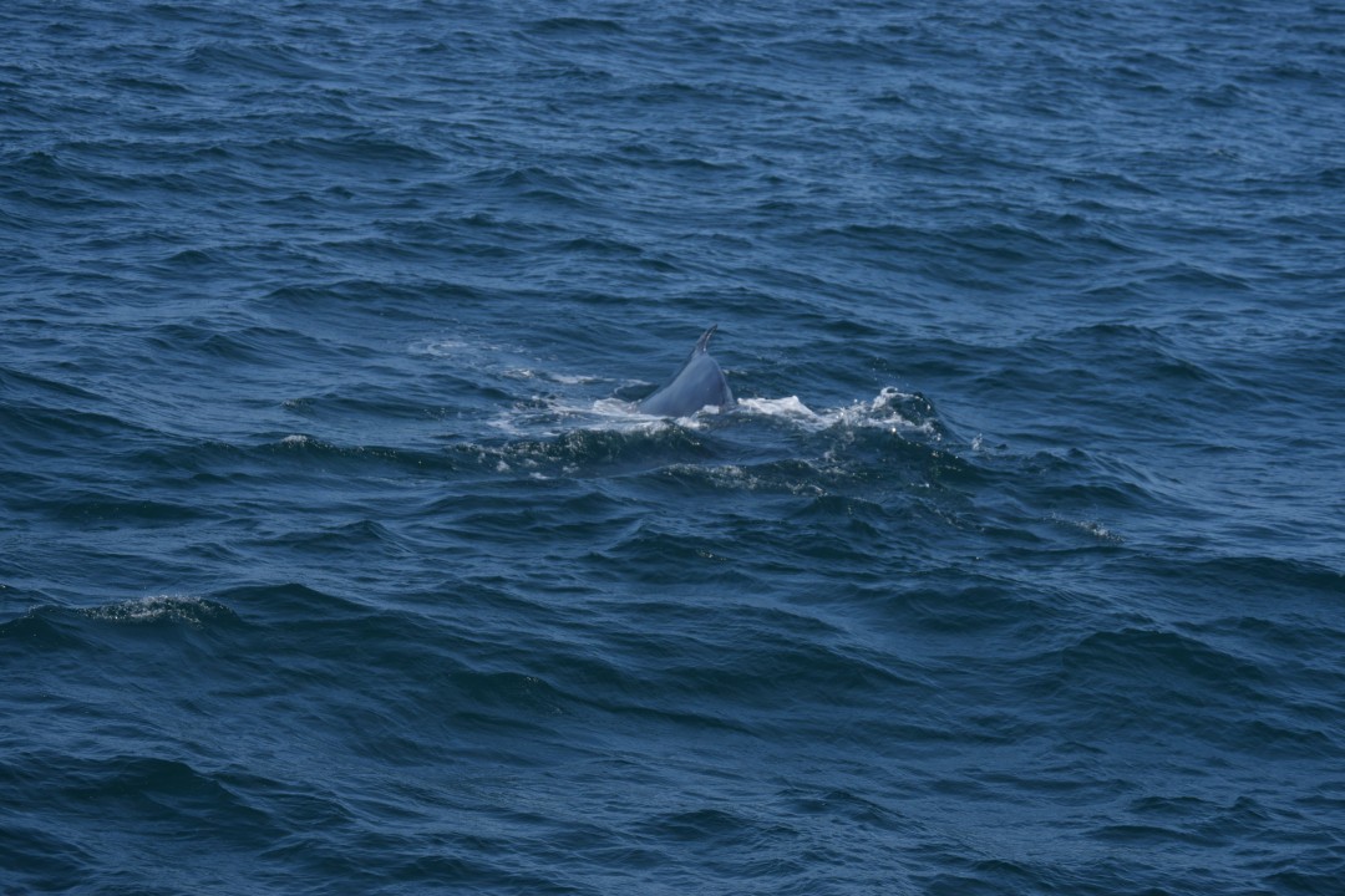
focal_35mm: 128
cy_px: 448
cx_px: 672
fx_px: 4763
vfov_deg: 10.8
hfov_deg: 16.1
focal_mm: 85
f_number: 5.6
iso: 200
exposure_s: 1/1600
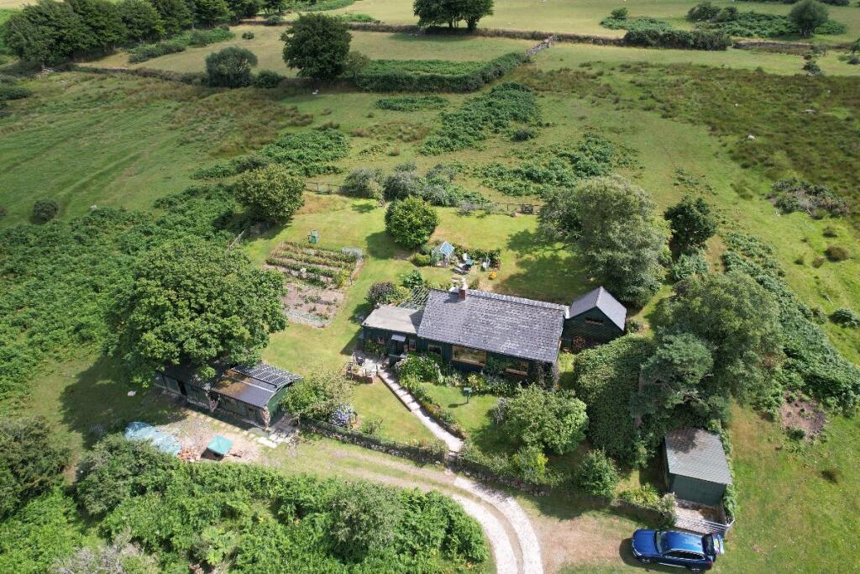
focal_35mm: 22
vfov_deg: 57.2
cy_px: 287
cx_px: 430
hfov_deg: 78.6
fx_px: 526
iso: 100
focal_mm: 8.38
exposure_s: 1/725
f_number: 2.8
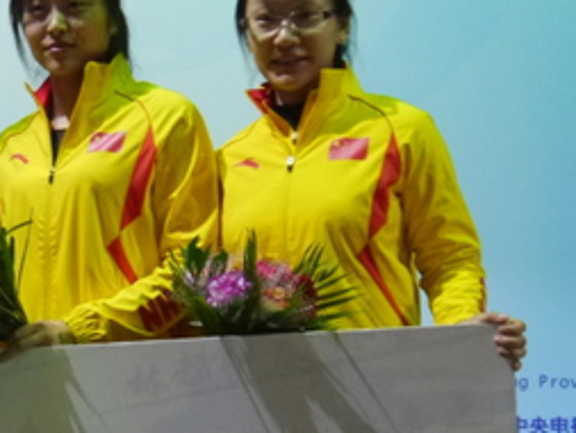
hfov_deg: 18.8
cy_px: 398
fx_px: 1681
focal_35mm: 101
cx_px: -20
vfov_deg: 14.5
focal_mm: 20
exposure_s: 1/40
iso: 1600
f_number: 4.2
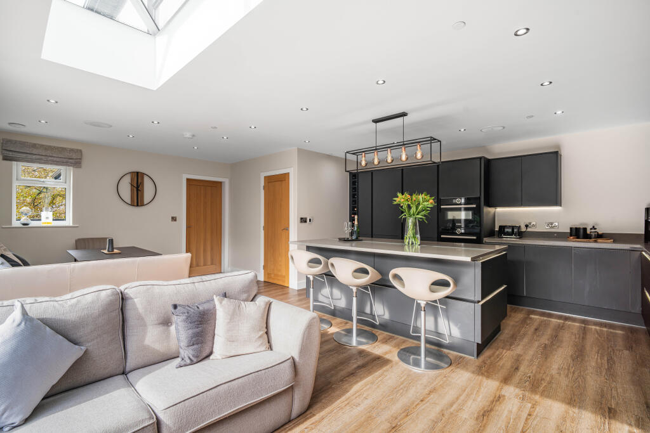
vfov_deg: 73.8
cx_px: 325
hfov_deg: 96.7
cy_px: 216
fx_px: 289
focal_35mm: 16
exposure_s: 1/50
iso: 100
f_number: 8
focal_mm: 16
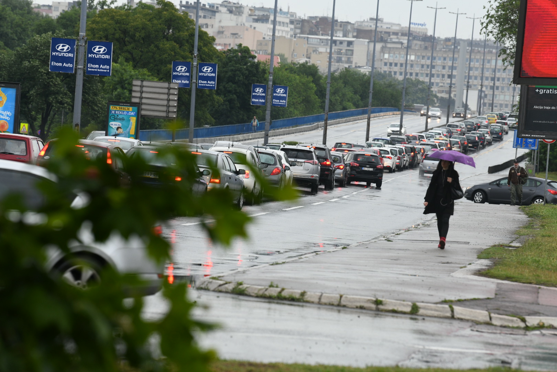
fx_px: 3094
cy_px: 186
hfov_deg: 10.3
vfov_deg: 6.9
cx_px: 278
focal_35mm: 200
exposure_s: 1/320
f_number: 5.6
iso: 800
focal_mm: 200
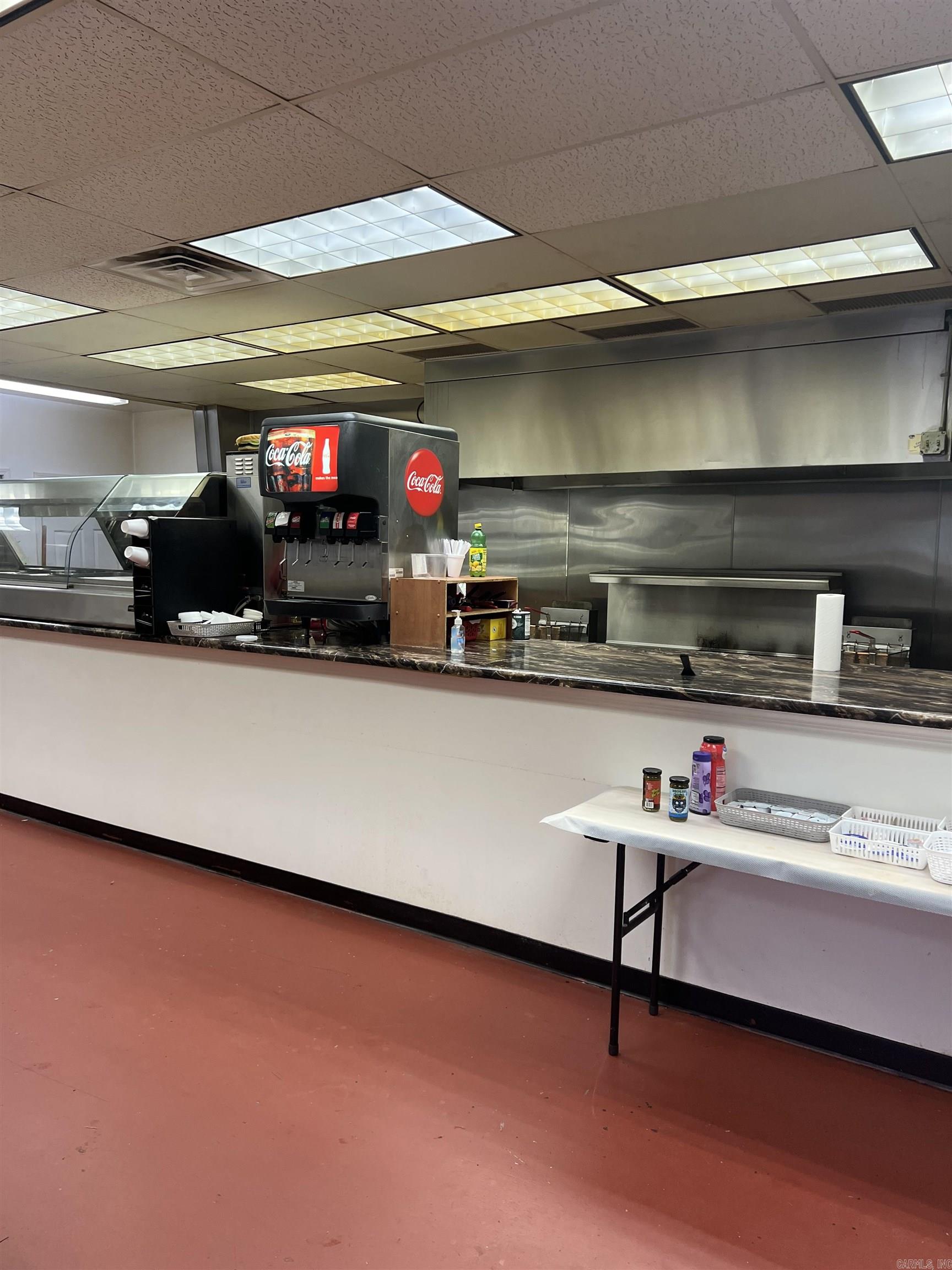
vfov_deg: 67.3
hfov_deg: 53.1
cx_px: 476
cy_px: 635
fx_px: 953
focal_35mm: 26
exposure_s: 1/120
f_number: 1.5
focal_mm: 5.7
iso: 125
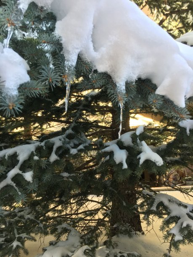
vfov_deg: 61.7
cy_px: 128
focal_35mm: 29
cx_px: 96
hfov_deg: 48.2
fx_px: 216
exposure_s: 1/60
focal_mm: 4.15
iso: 32
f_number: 2.2
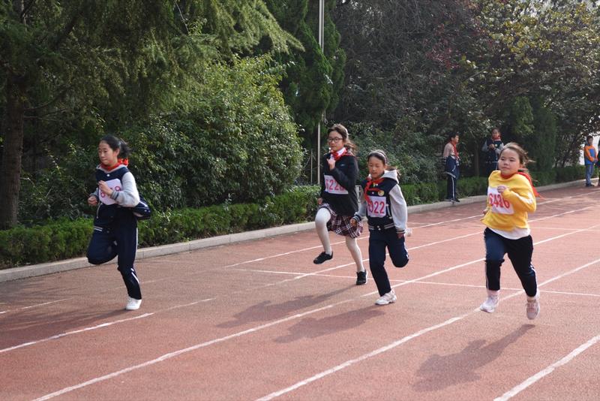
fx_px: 1167
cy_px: 200
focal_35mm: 70
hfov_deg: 28.8
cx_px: 300
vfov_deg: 19.5
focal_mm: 70
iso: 160
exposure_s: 1/400
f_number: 4.5
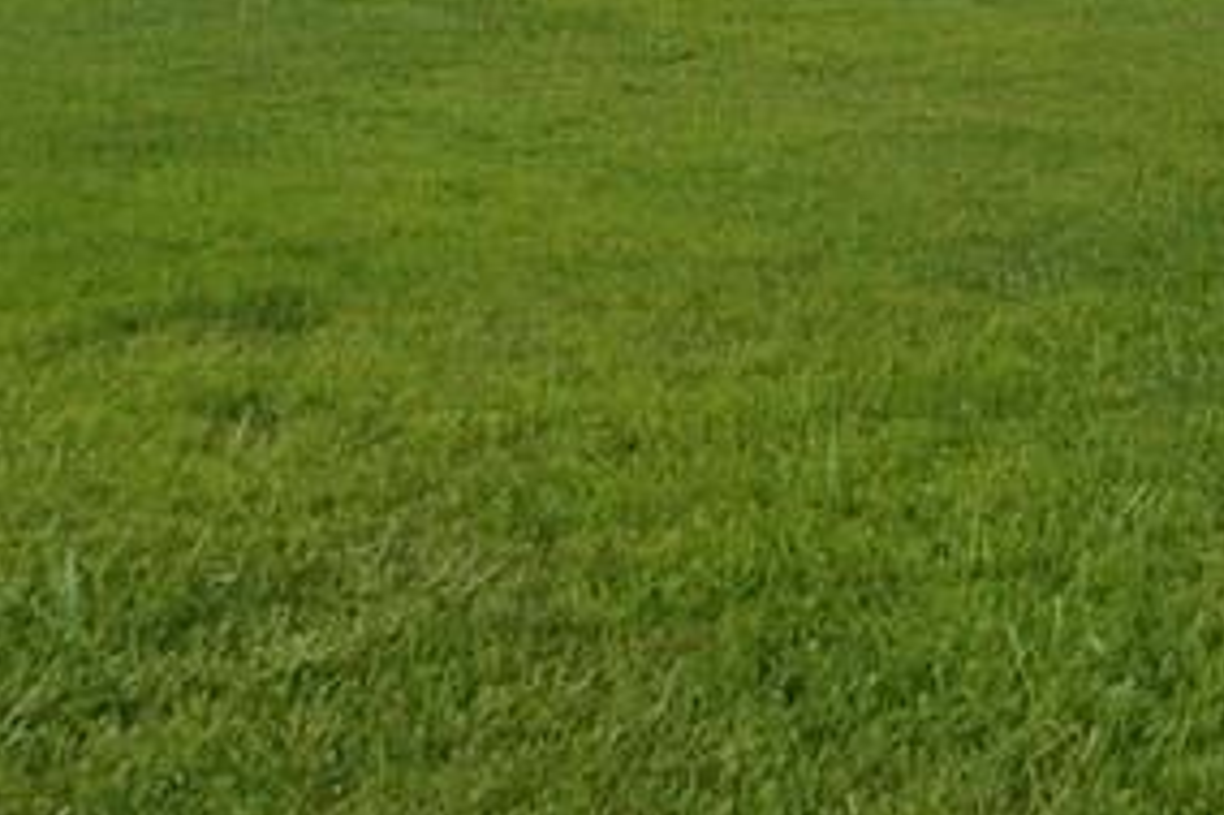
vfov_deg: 6.6
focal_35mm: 206
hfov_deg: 9.4
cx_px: 2390
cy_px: -470
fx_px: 7000
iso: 400
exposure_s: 1/3200
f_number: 8
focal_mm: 24
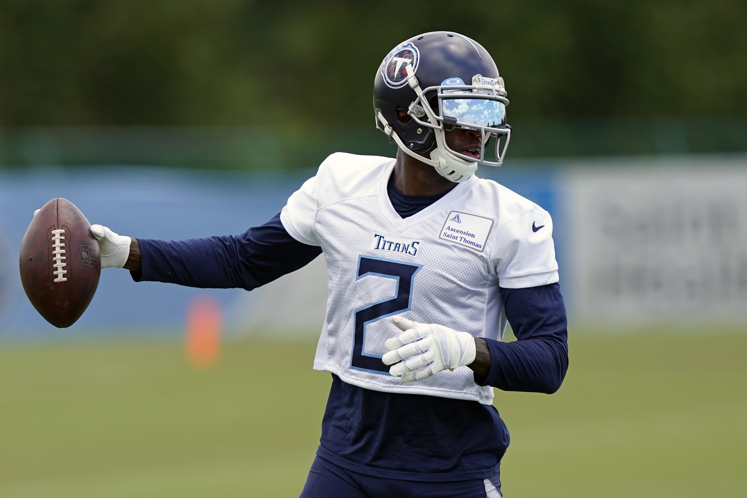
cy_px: 256
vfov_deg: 3.1
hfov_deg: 4.6
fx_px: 9254
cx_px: 354
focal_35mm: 446
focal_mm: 400
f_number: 4
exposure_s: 1/2500
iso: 500
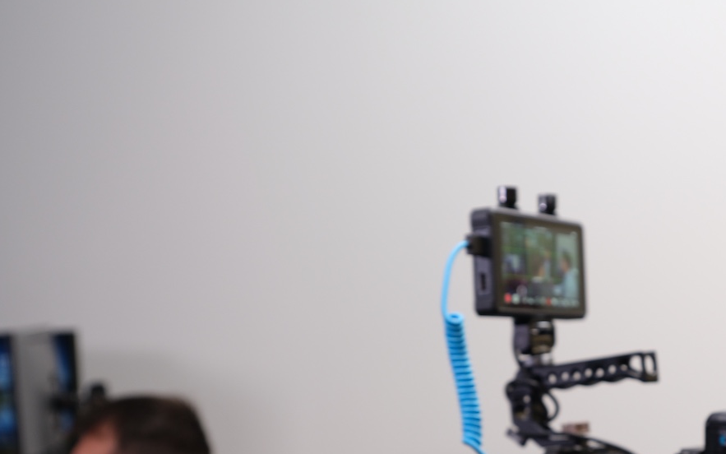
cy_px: 372
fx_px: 1425
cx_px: 585
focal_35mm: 72
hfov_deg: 28.0
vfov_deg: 17.9
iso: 800
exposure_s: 1/100
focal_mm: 37.6
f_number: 4
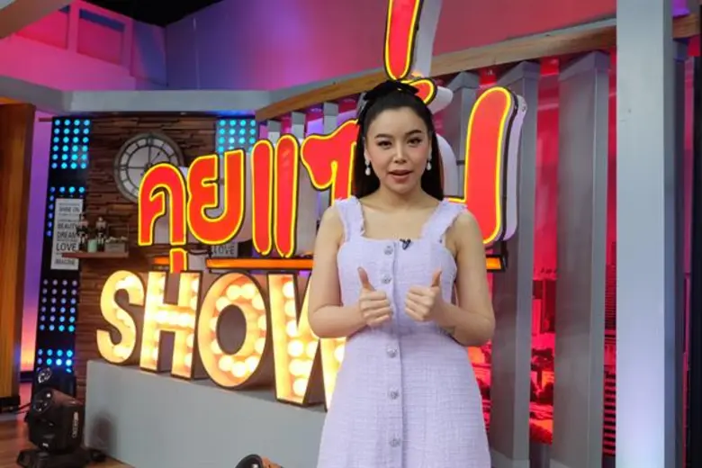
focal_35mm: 32
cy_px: 234
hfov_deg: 58.7
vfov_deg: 41.1
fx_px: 624
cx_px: 351
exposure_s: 1/30
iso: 400
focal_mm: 21.1
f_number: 4
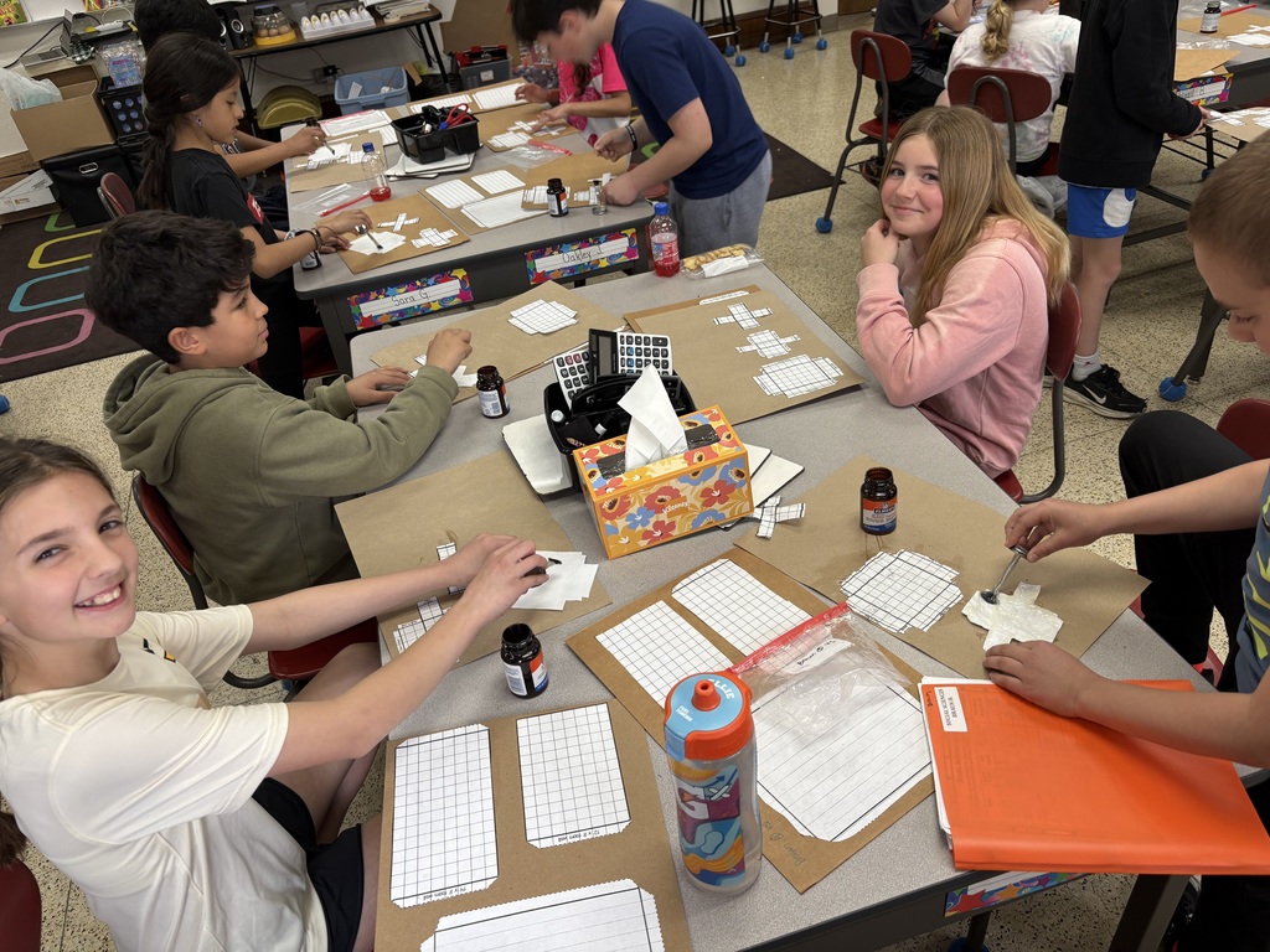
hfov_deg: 67.3
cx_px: 635
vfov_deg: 53.1
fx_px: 954
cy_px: 476
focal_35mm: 26
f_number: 1.6
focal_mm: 5.96
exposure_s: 1/60
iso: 64
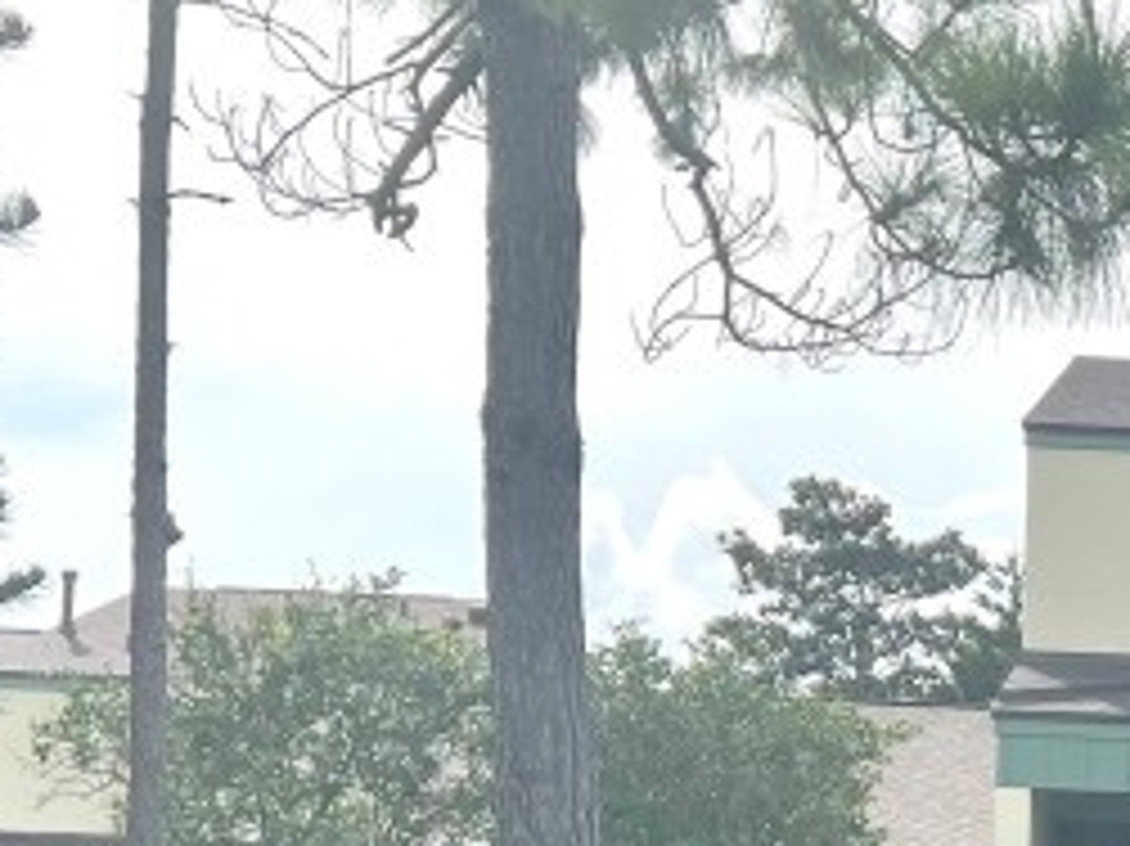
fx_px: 3459
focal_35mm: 106
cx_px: 1553
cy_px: 1058
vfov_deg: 13.5
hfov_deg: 17.2
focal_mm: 5.7
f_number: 1.5
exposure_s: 1/4630
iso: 50
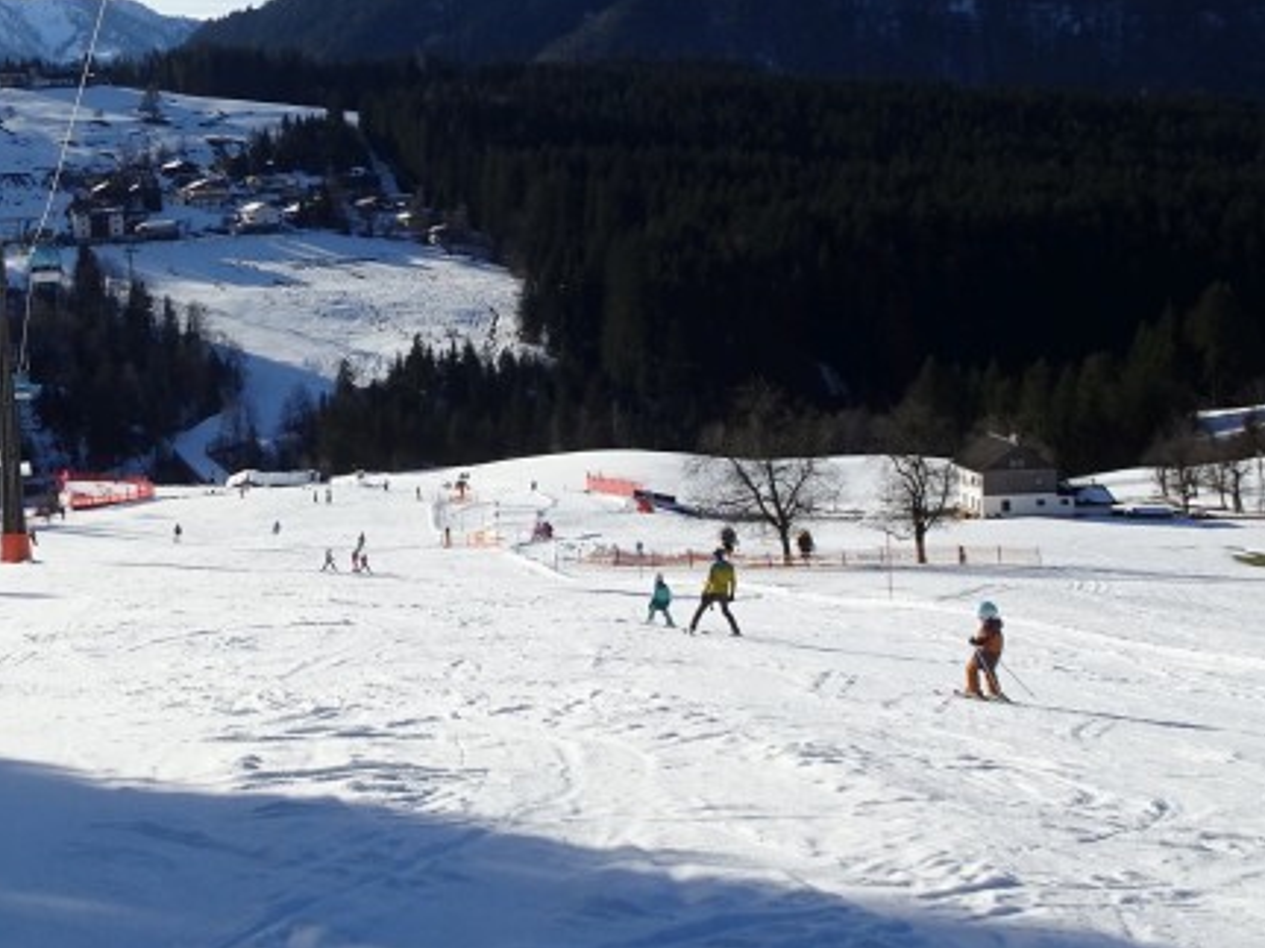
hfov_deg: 32.4
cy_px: 249
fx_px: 2082
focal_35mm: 57
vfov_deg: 25.4
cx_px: 161
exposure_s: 1/1000
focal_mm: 4.1
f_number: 3.5
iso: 80
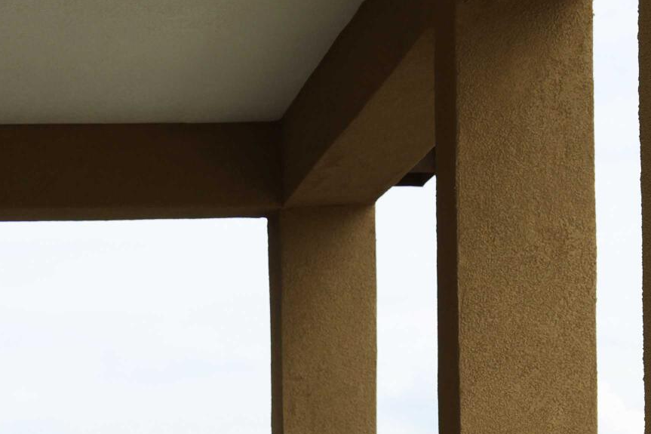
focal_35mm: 153
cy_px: 703
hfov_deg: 13.2
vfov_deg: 8.7
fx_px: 2766
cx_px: -60
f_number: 7.1
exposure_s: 1/200
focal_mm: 44
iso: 100
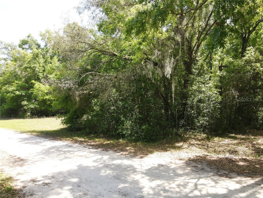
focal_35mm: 24
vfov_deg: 56.8
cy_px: 99
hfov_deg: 71.6
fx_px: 182
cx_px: 132
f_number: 2.8
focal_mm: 4.5
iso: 100
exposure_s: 1/120
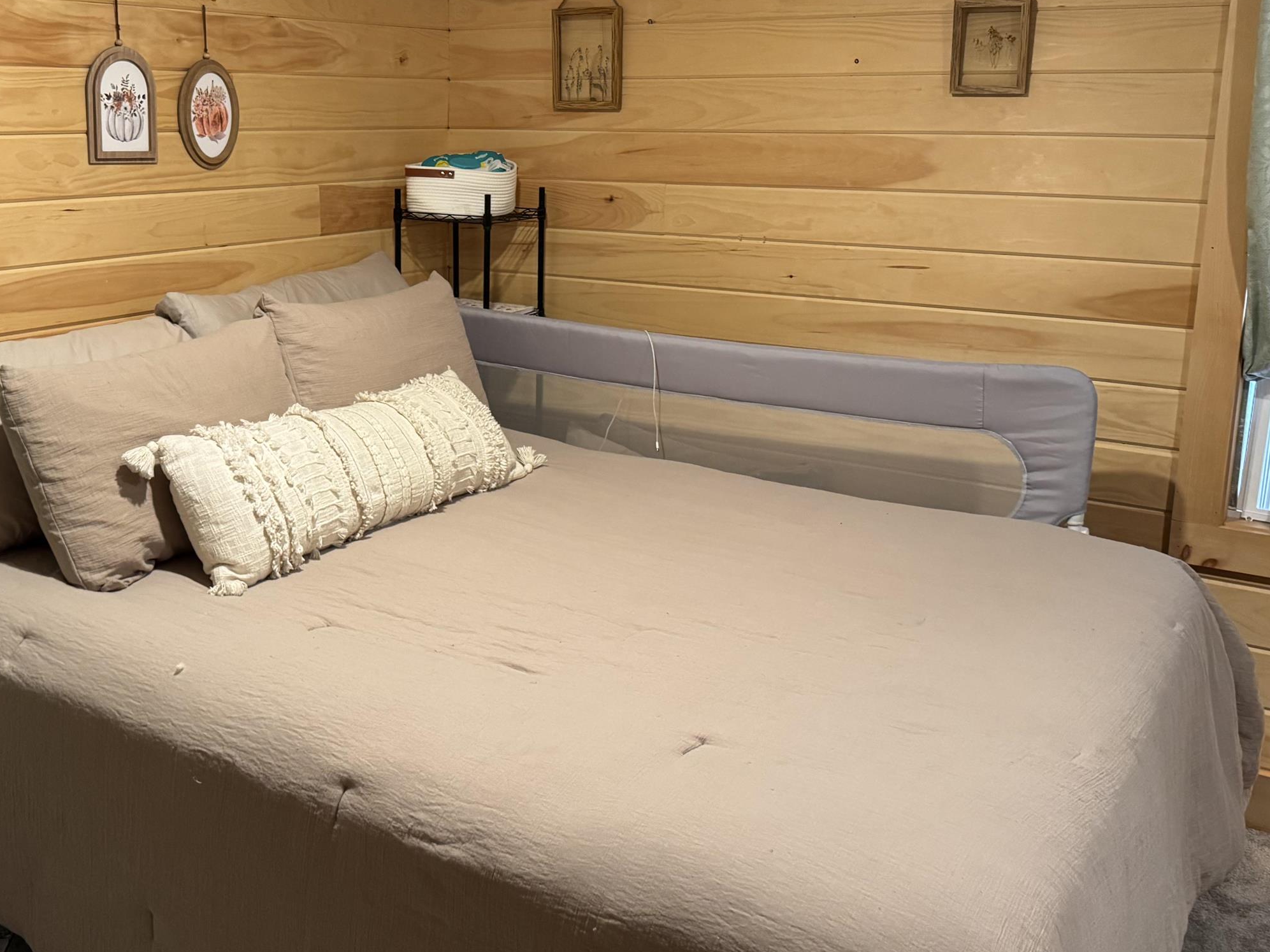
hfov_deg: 49.9
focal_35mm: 37
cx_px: 516
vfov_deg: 38.5
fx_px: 1357
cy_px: 389
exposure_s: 1/60
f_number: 1.78
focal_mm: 6.76
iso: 500
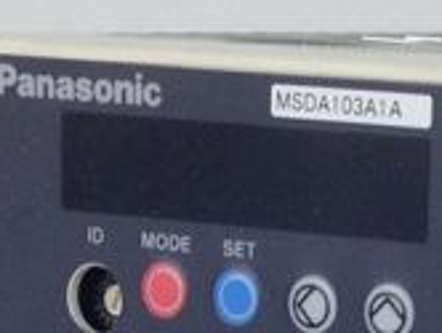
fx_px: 3248
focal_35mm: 254
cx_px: 437
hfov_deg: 7.8
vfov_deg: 5.5
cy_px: 1015
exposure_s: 1/209
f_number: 2.4
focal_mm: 4.12
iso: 50
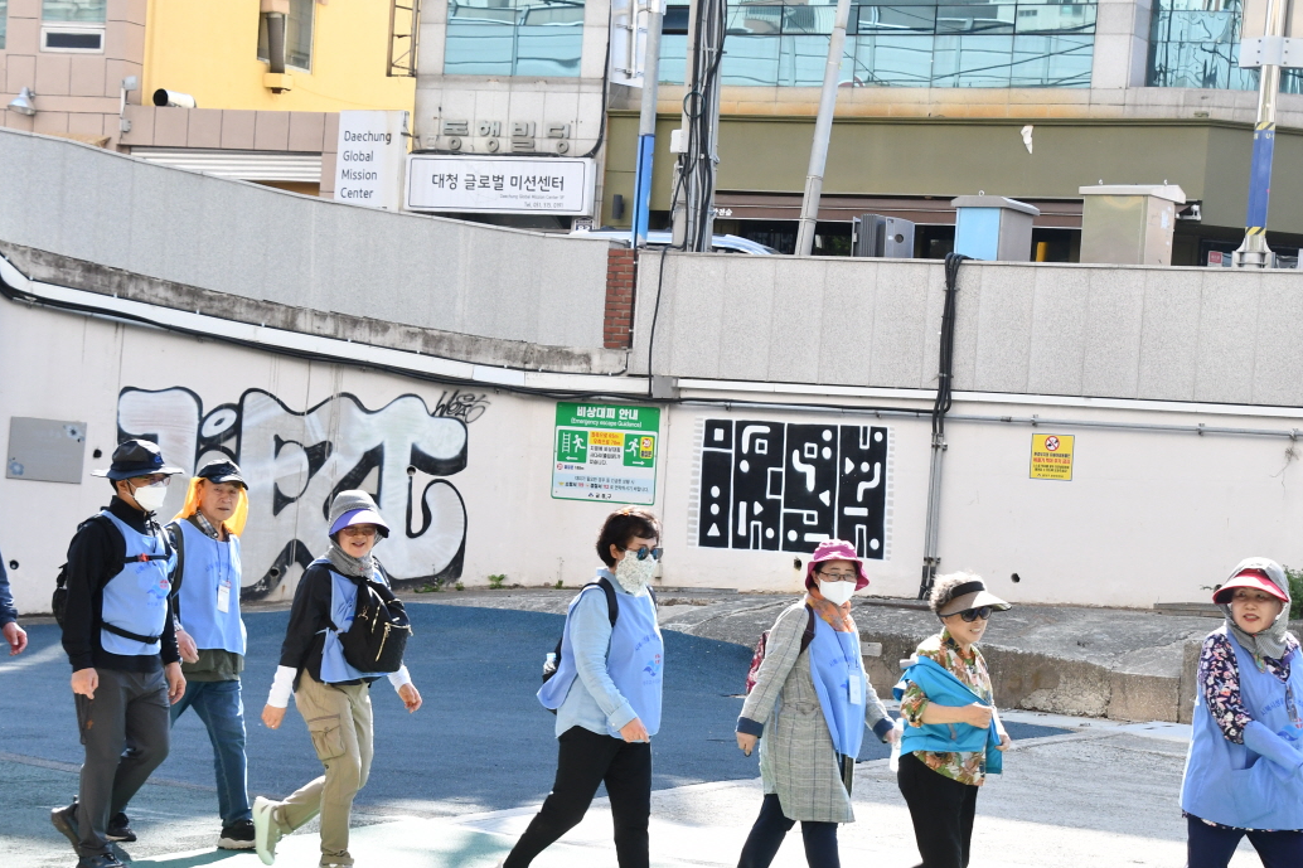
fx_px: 3655
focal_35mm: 101
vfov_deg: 13.5
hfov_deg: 20.2
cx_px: 727
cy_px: 476
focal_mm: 50
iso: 800
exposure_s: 1/400
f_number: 10
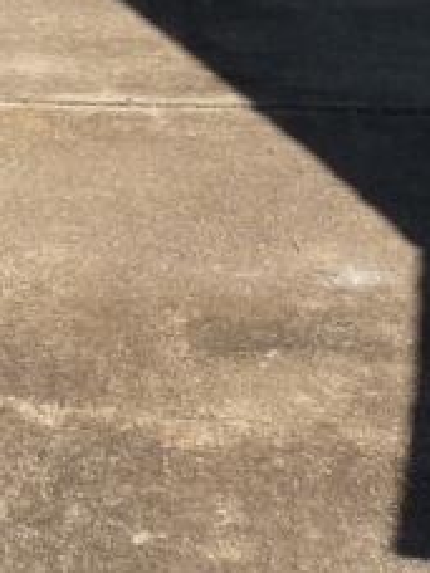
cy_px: -427
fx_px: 2087
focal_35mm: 126
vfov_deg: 14.0
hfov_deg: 10.9
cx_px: -367
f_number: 3.3
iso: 100
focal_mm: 4.7
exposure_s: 1/1000
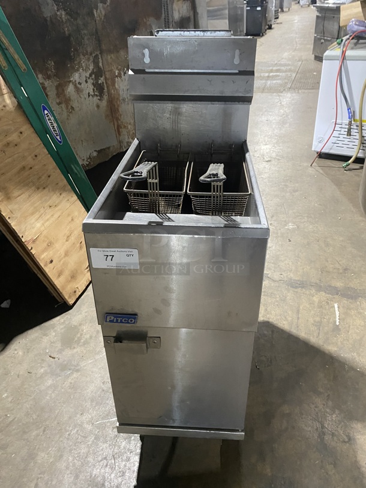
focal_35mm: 26
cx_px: 183
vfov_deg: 67.3
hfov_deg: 53.1
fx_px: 366
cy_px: 244
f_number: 1.8
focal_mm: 4.25
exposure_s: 1/41
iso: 500
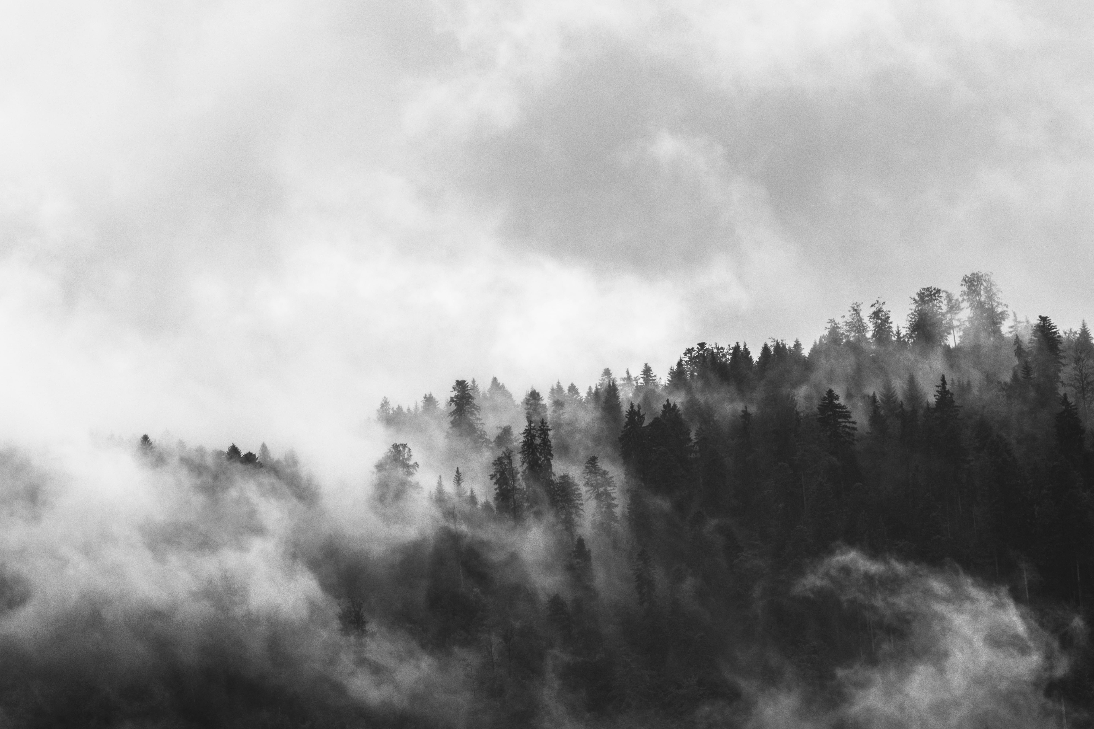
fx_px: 9116
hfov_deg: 6.9
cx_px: 547
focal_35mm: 300
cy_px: 364
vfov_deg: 4.6
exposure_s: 1/320
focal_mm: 200
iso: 100
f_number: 11
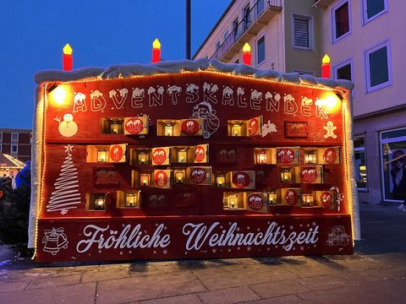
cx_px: 203
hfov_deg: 67.3
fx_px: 305
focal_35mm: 26
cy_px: 152
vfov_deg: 53.1
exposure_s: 1/50
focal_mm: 5.7
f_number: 1.5
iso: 400
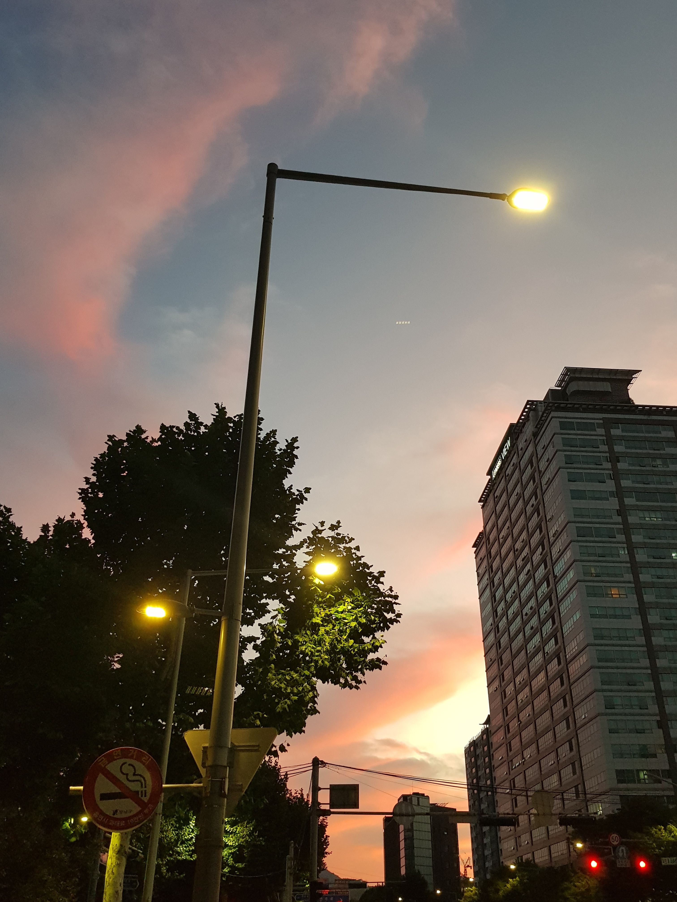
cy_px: 451
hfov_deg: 53.1
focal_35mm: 26
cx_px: 338
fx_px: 678
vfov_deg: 67.3
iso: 320
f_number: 1.7
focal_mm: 4.2
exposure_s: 1/120
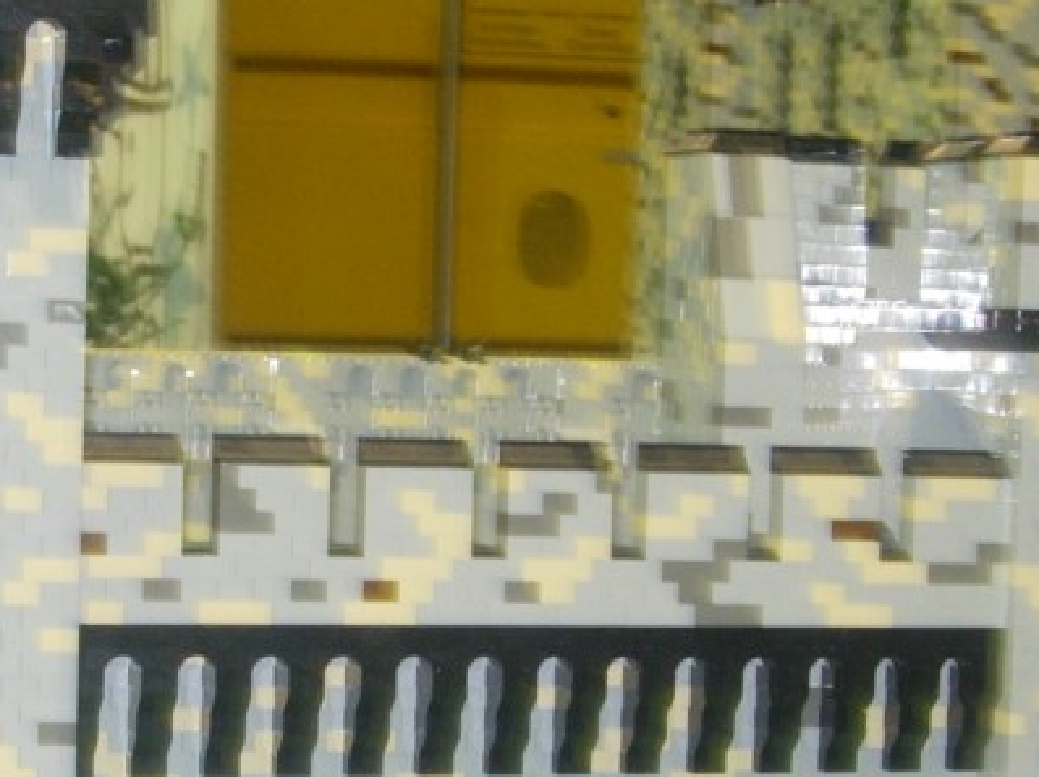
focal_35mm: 115
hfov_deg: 17.1
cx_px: 411
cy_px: 730
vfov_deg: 12.7
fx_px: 3449
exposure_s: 1/5.9
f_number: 2.8
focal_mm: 7.8
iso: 79
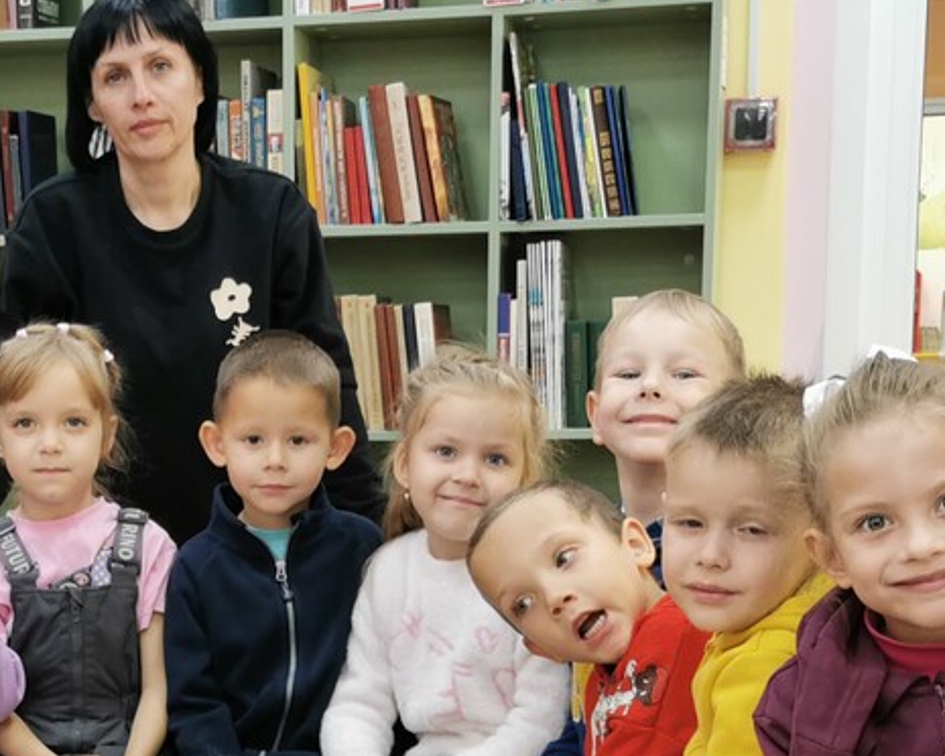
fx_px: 2377
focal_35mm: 85
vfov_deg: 17.5
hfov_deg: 22.1
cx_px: 152
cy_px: 806
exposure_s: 1/50
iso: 100
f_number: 1.8
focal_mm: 5.58
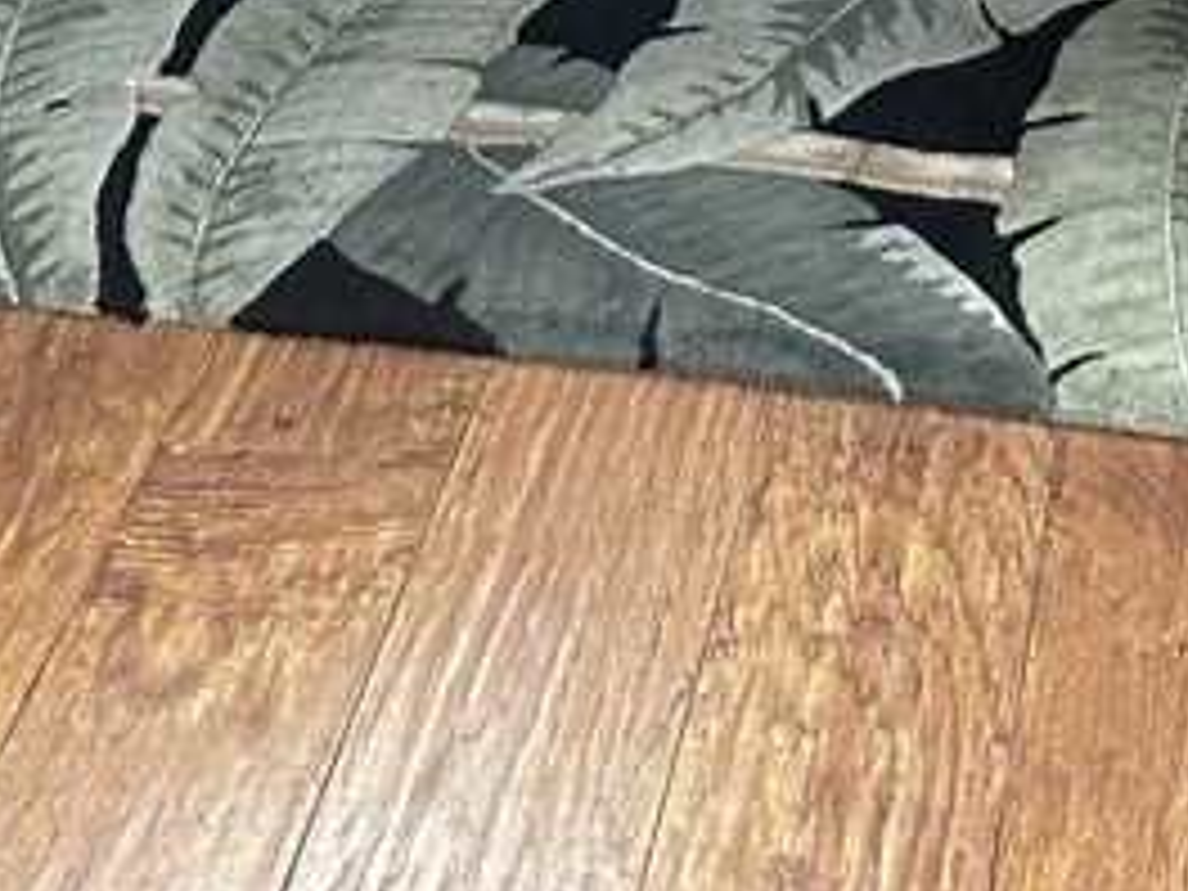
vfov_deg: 13.8
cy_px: -819
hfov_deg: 20.6
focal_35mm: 93
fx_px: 3192
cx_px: 1098
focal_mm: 6.86
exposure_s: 1/60
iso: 320
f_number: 1.78
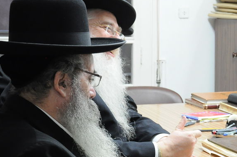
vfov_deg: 12.3
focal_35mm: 110
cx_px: 233
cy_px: 130
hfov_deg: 18.2
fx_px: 723
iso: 1250
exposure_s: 1/30
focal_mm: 30
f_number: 4.2
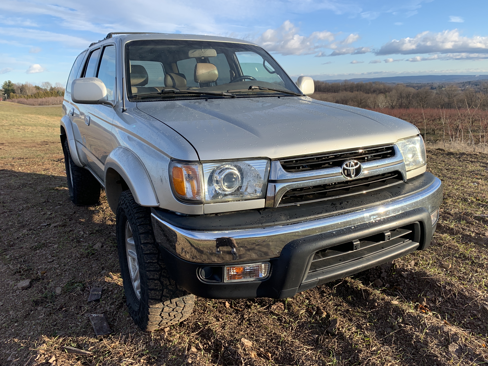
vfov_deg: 49.7
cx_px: 260
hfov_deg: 63.4
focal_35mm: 28
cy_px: 170
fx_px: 395
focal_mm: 4.25
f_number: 1.8
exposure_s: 1/1220
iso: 25
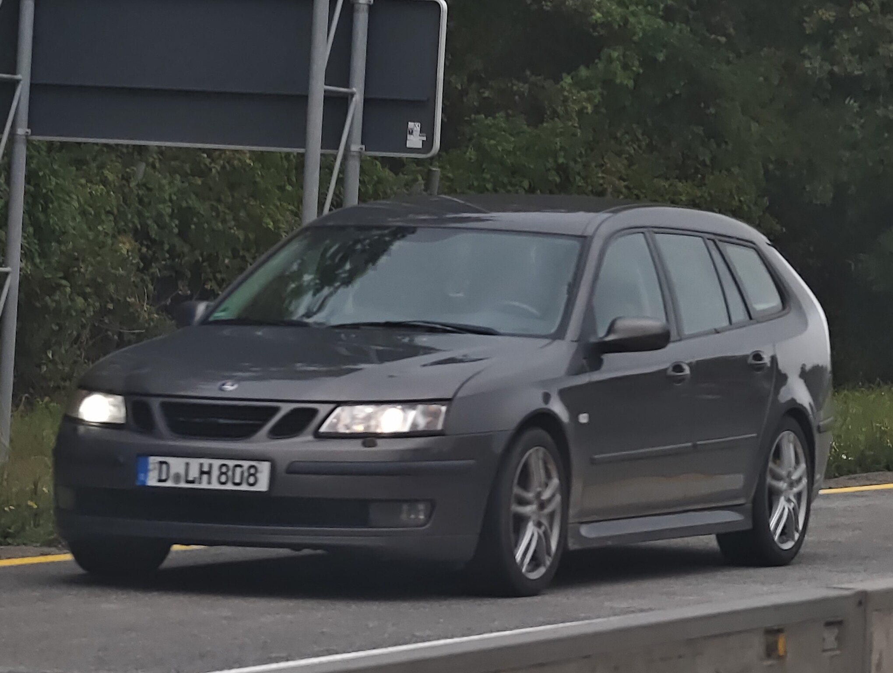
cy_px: 336
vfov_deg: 17.4
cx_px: 446
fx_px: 2196
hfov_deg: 23.0
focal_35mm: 85
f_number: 2.3
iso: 1000
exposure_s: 1/800
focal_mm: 22.5
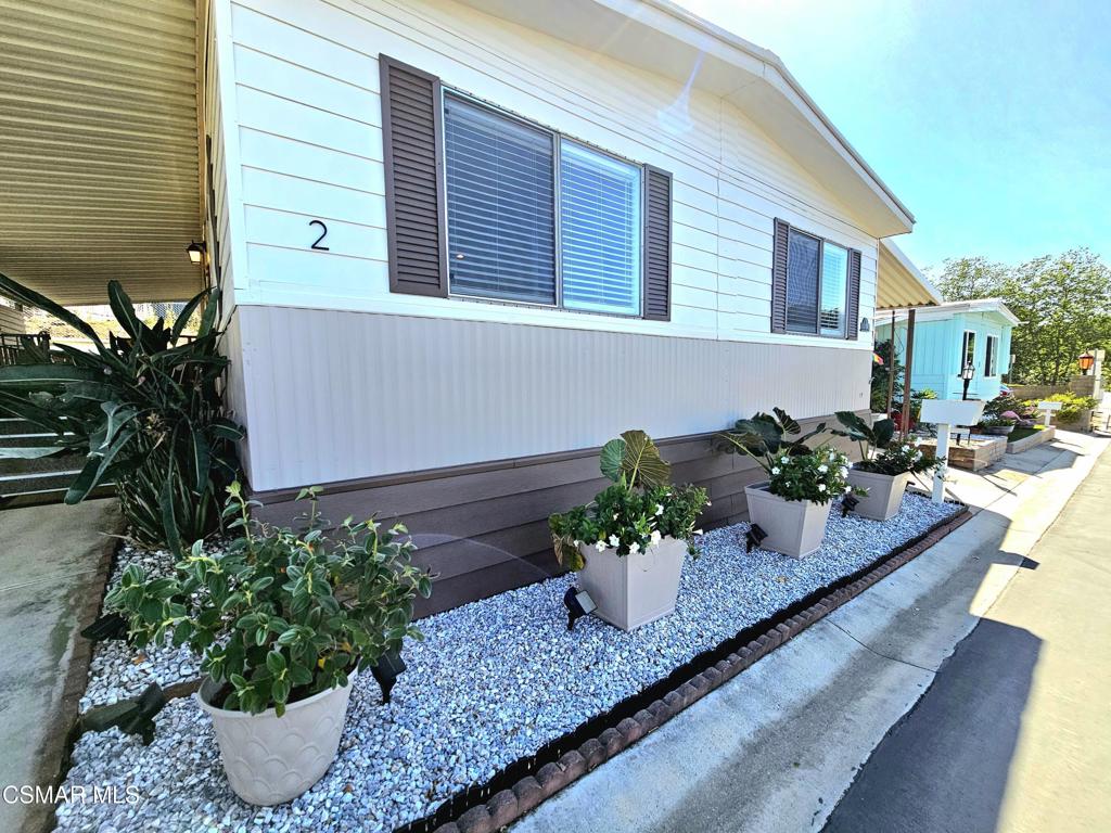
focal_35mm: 13
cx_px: 556
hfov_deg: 106.2
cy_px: 416
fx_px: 417
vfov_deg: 89.9
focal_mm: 2.2
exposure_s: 1/1000
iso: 50
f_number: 2.2
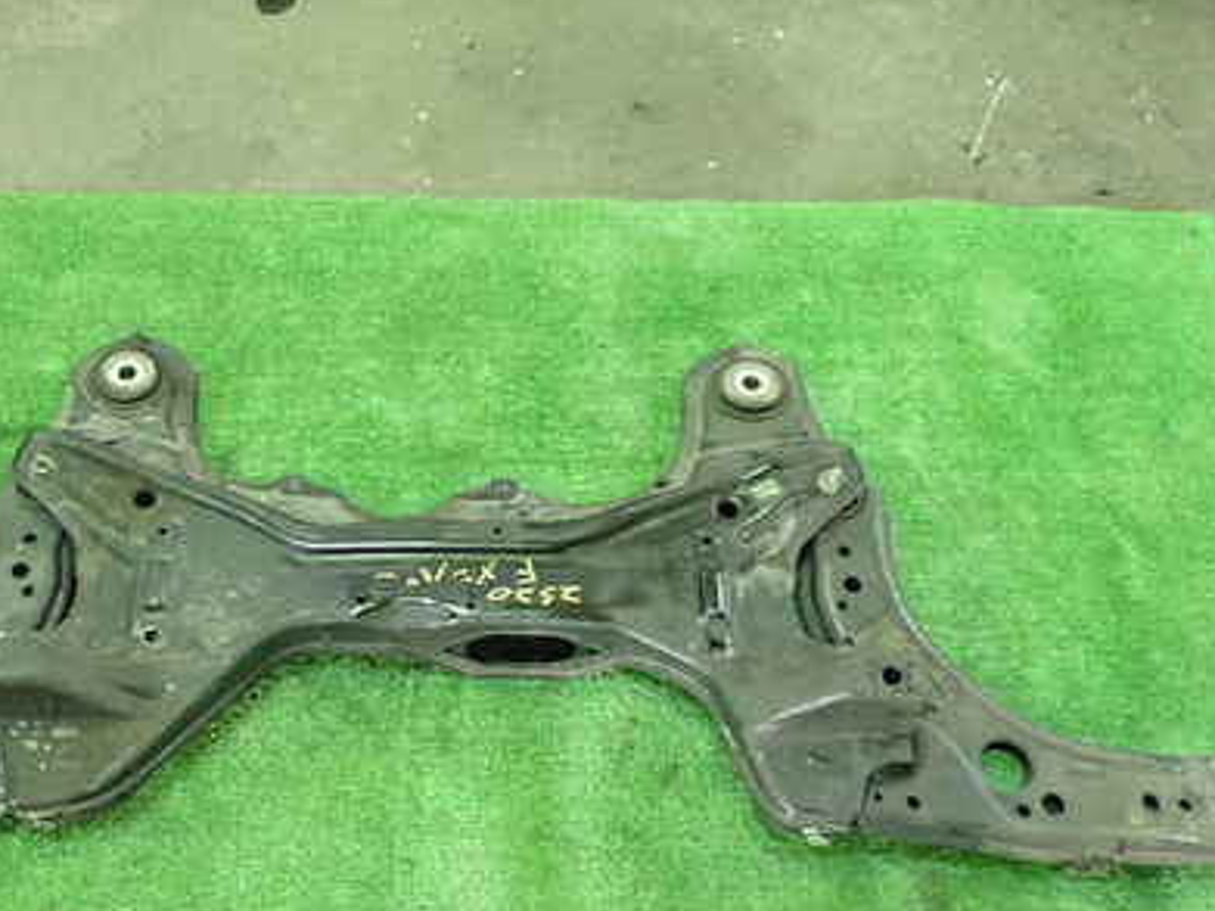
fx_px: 1614
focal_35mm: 46
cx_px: 423
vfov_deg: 31.3
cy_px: 600
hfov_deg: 40.8
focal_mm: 5.5
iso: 800
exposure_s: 1/50
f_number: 2.3
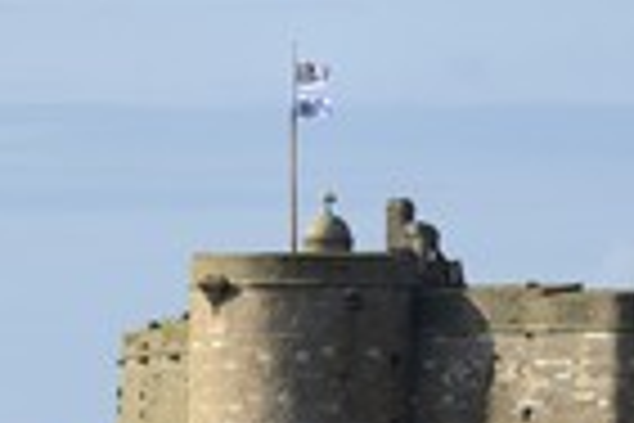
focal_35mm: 551
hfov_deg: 3.7
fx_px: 9703
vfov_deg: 2.5
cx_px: 144
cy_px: 112
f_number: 7.1
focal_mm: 185
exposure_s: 1/1600
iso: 400
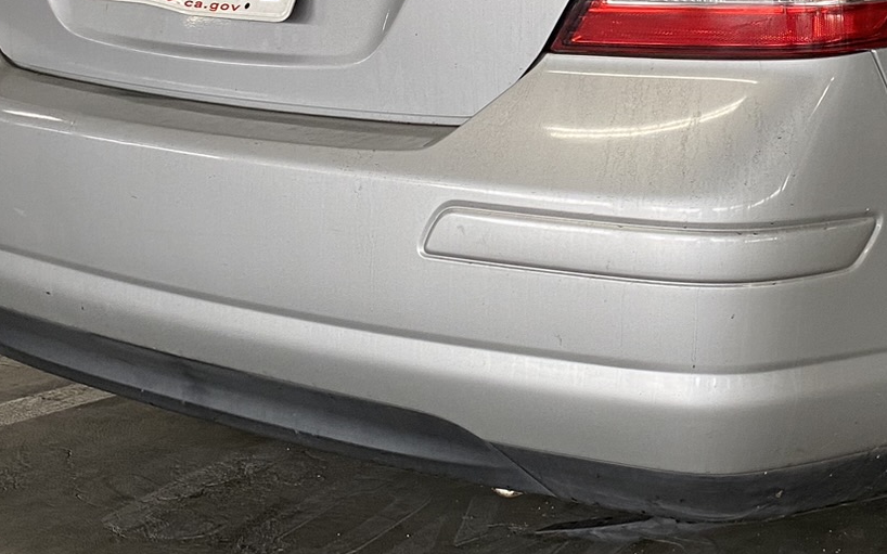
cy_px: 36
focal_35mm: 69
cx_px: 804
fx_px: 1668
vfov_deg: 18.5
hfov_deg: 28.6
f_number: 1.8
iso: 80
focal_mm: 4.25
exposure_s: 1/60
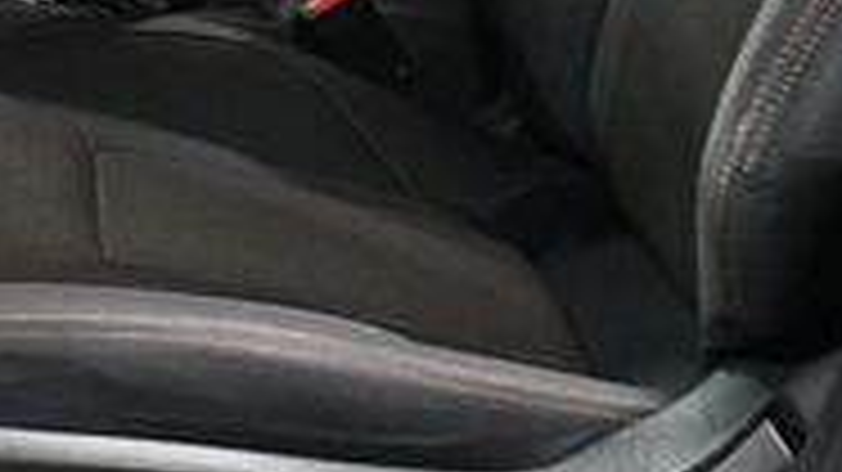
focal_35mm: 86
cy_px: -391
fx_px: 1919
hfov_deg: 24.0
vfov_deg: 12.7
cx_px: 63
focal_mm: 16
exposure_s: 1/125
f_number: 3.5
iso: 6400
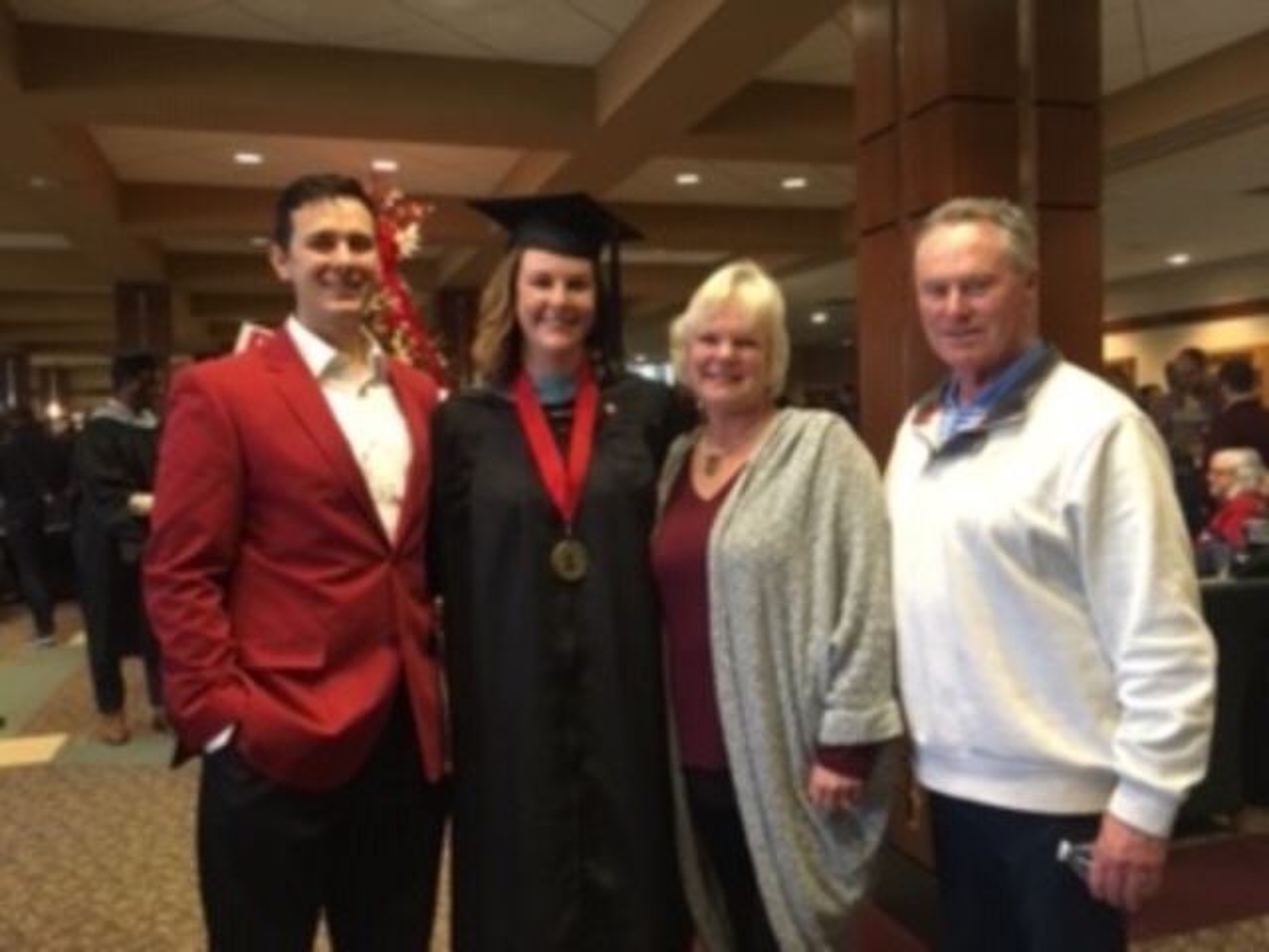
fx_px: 1063
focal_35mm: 29
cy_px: 476
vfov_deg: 48.2
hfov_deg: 61.7
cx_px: 634
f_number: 2.2
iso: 160
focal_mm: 4.15
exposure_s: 1/30
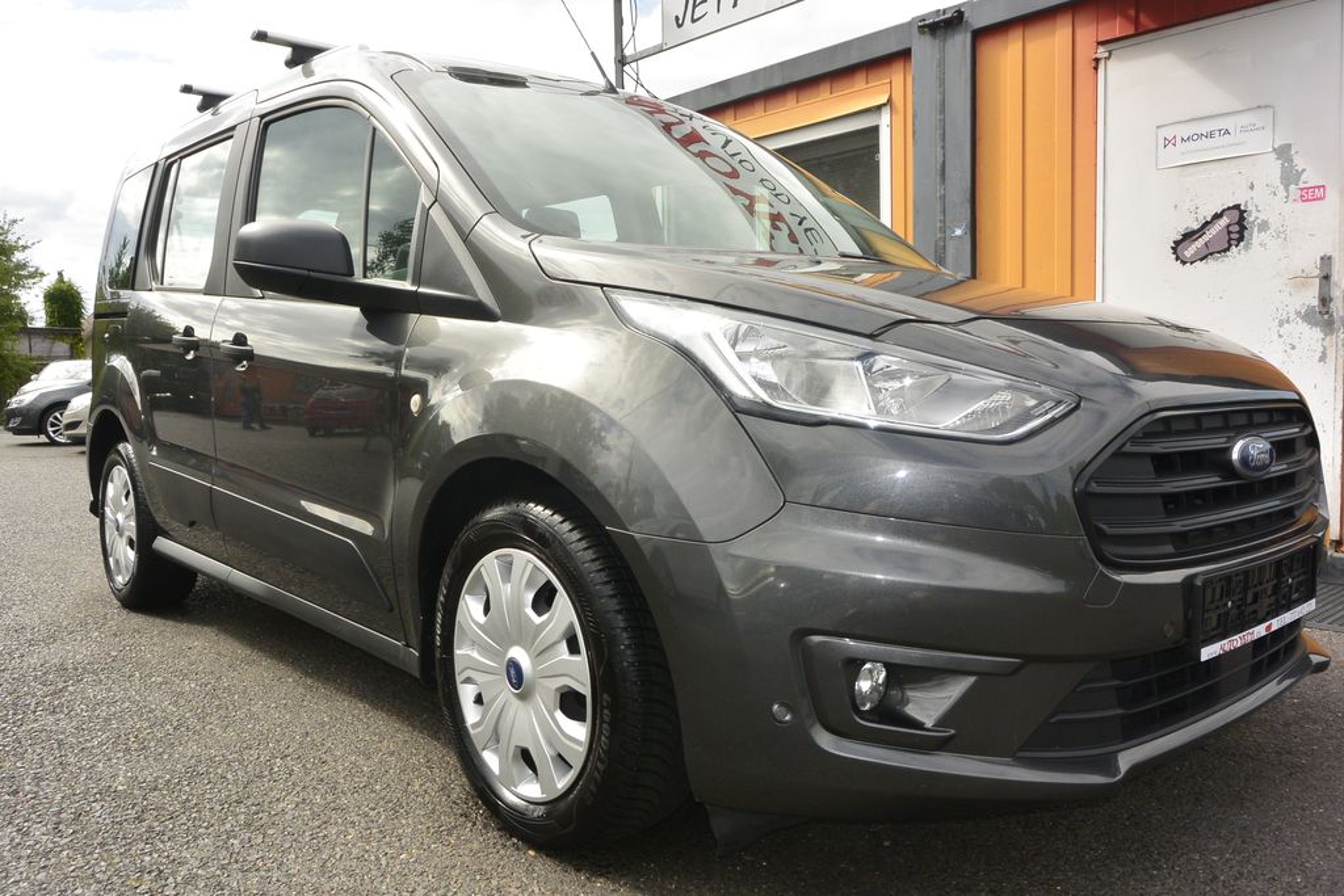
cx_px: 672
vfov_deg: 47.9
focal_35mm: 27
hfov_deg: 67.4
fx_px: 1008
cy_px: 448
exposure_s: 1/250
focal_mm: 10
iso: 160
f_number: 8
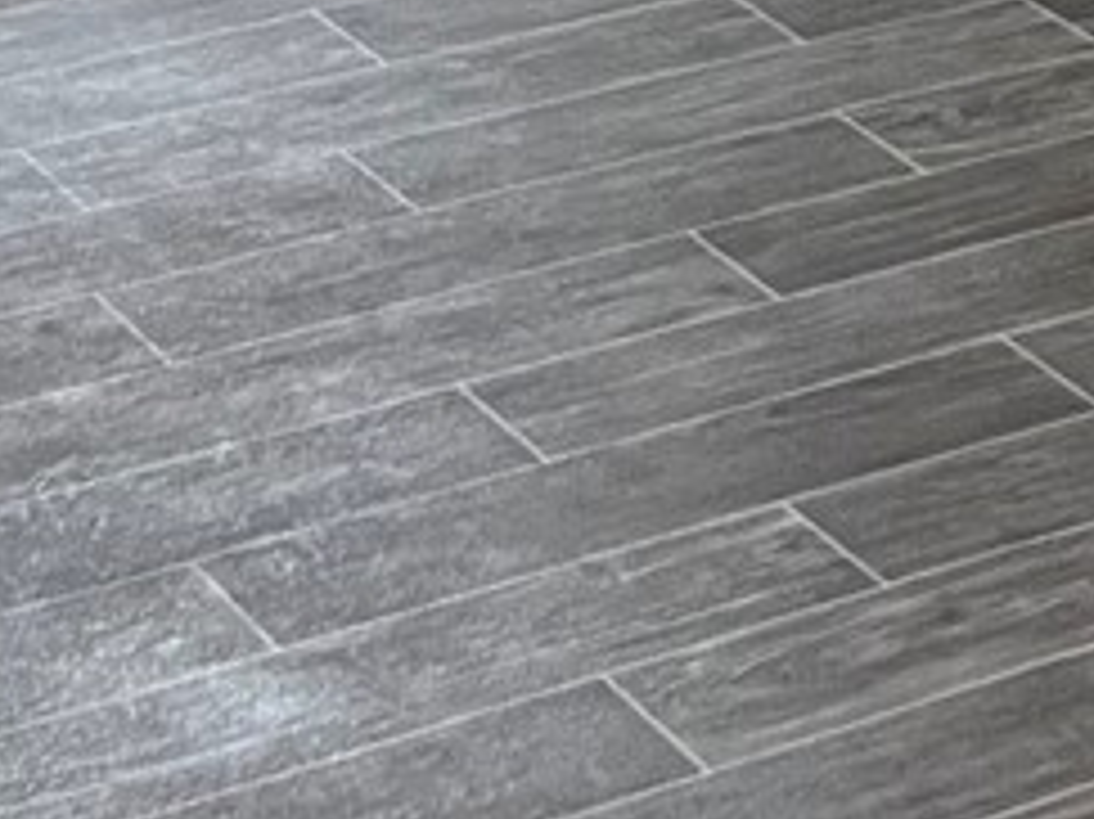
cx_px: 1751
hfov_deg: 11.0
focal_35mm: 171
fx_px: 5402
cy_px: -1728
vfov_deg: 7.5
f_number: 1.5
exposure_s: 1/60
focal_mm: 5.7
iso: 160
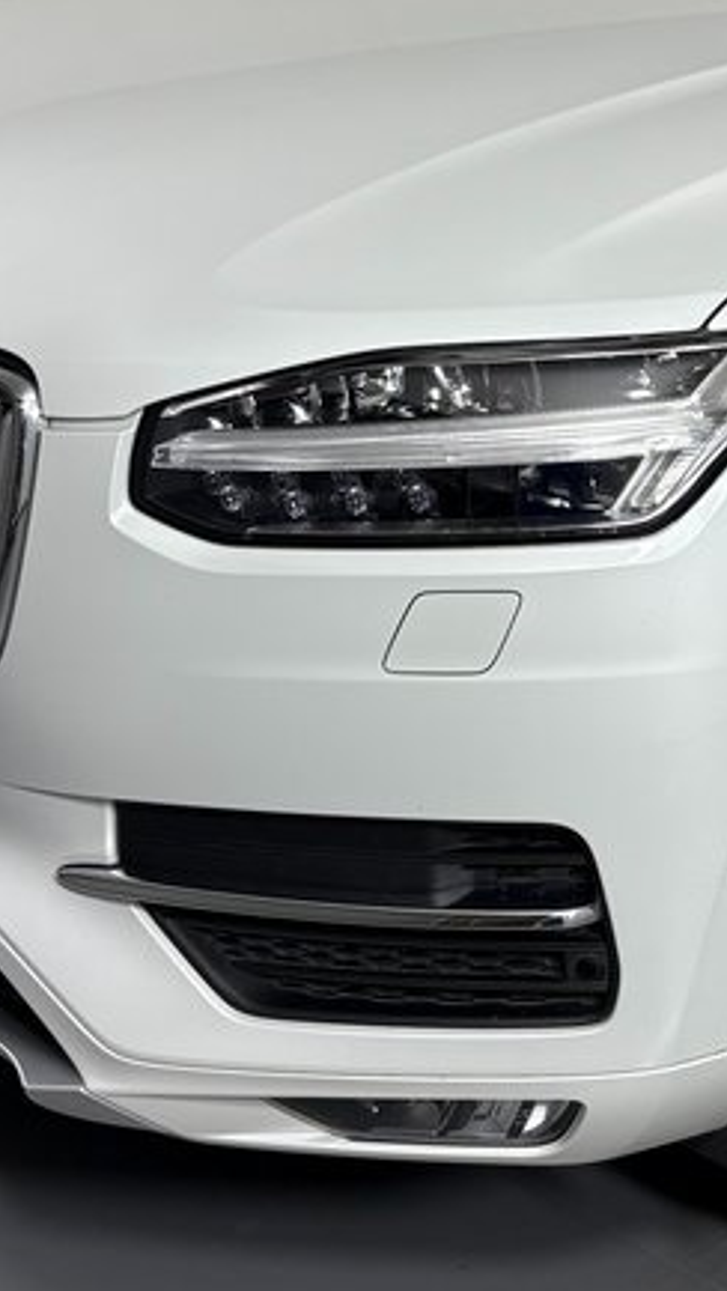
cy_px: 414
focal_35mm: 67
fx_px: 2293
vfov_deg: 31.1
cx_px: 736
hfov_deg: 17.6
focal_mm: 5.96
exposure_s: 1/350
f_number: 1.6
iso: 50
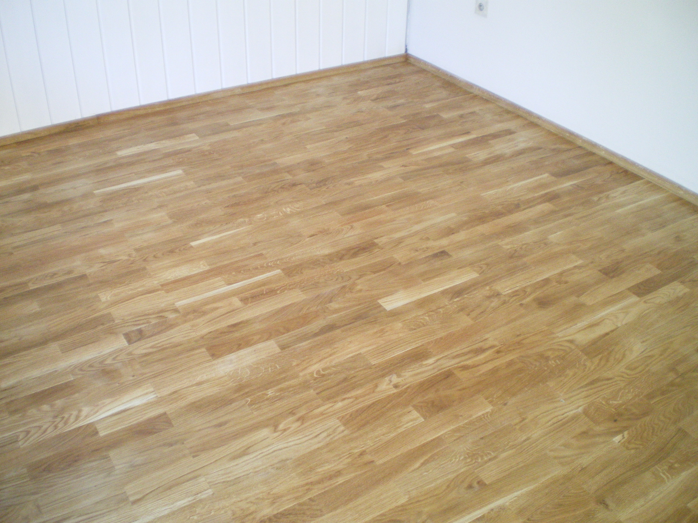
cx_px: 349
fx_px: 726
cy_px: 262
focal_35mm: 36
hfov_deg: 51.4
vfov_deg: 39.7
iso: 500
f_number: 3.1
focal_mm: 6.3
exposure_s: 1/50
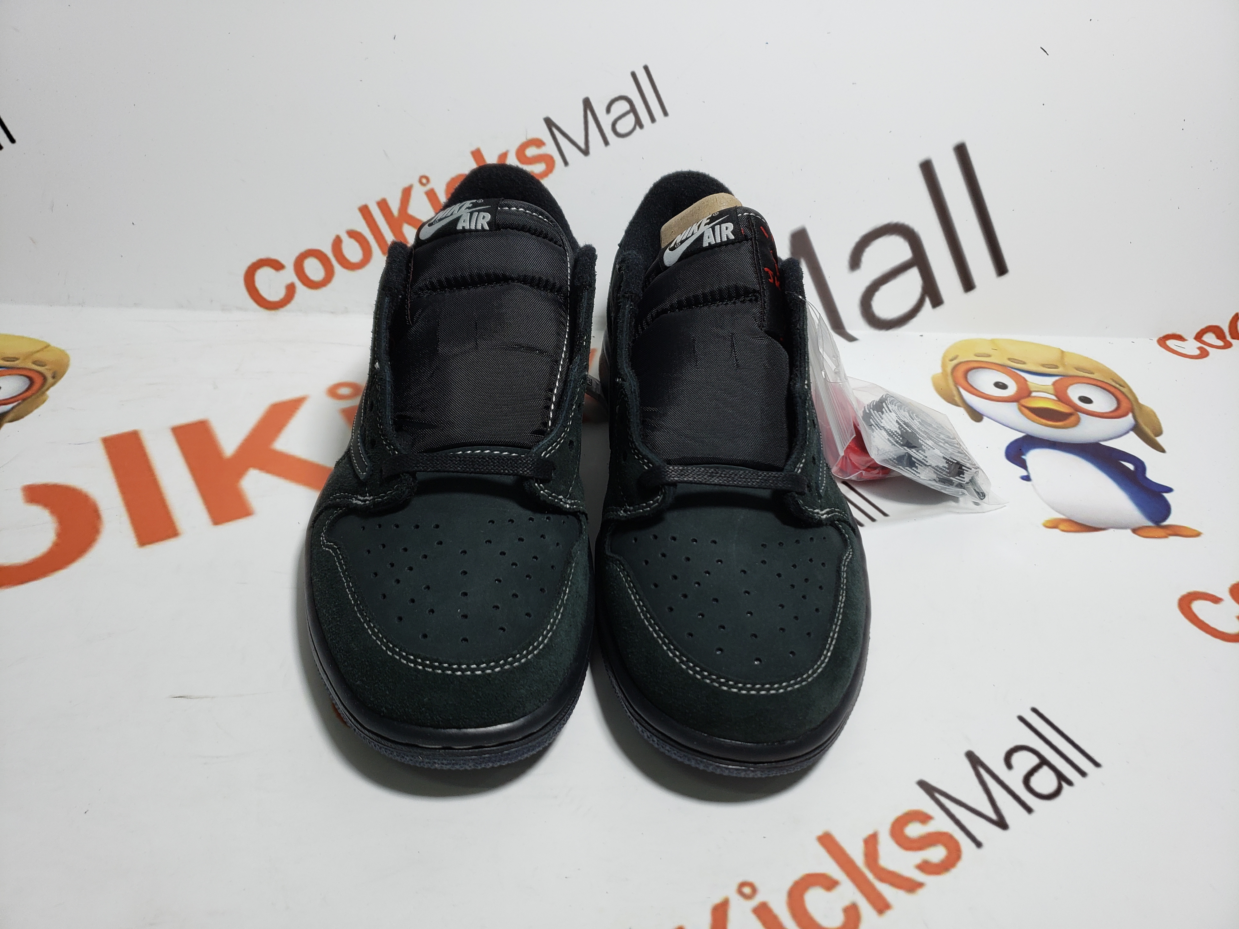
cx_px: 620
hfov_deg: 67.3
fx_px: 931
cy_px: 464
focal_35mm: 26
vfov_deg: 53.1
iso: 50
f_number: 1.5
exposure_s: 1/438
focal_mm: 4.3
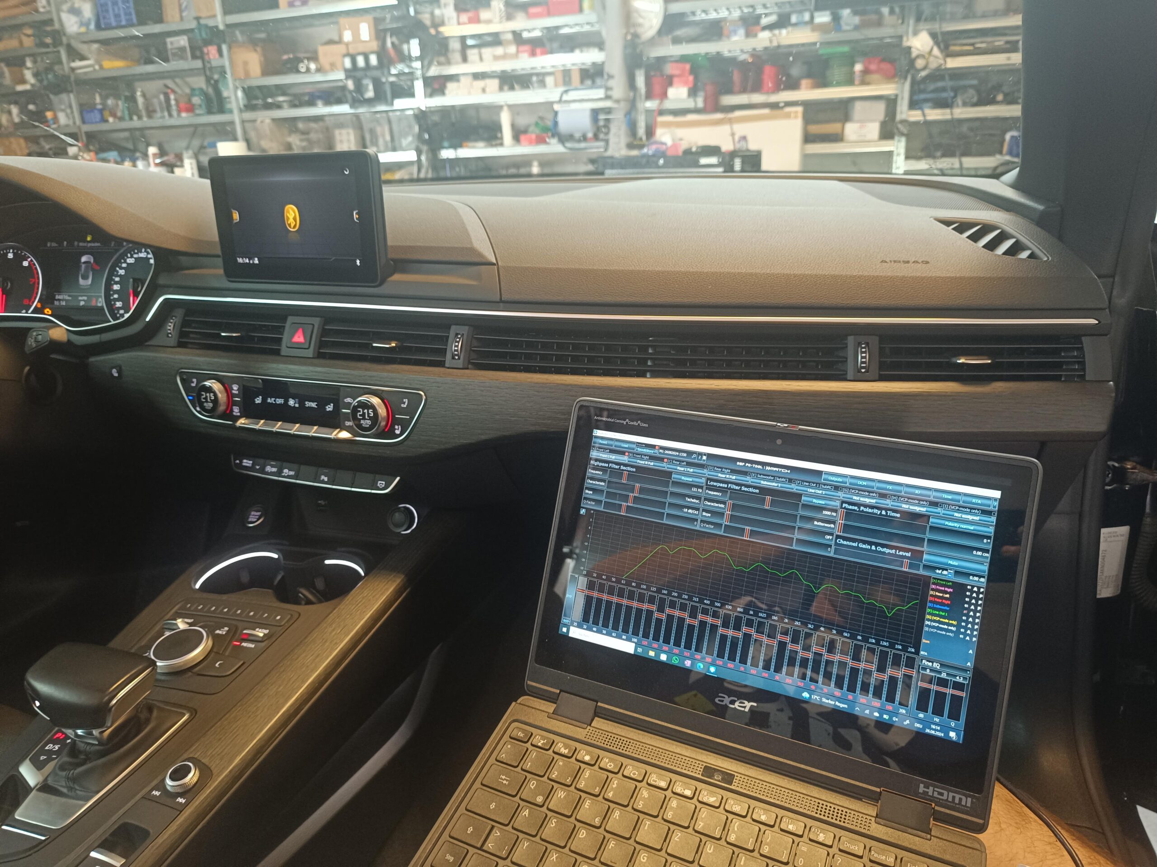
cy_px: 434
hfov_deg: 71.6
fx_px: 802
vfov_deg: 56.8
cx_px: 578
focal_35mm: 24
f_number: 1.88
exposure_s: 1/25
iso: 616
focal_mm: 5.59
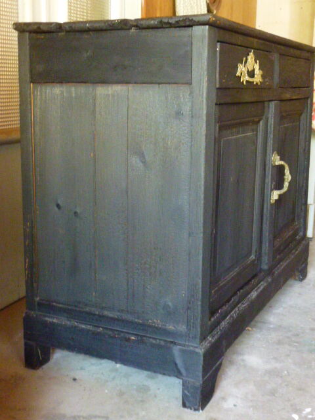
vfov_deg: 41.2
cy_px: 210
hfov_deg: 31.5
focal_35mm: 46
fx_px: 558
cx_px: 158
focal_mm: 8
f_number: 4
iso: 1000
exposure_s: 1/15
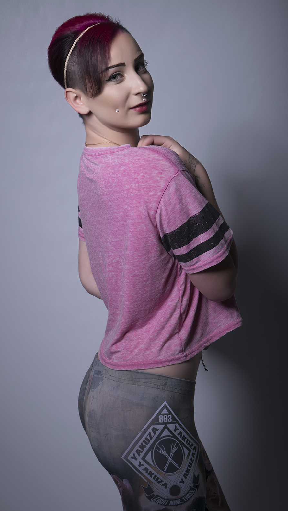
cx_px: 151
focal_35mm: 88
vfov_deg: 24.3
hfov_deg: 13.8
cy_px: 256
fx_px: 1188
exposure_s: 1/200
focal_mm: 55
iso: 100
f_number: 11
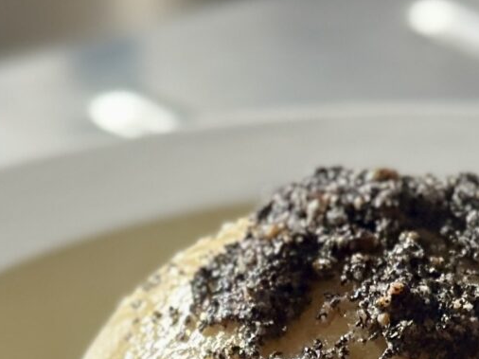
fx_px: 3361
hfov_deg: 8.1
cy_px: 613
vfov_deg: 6.0
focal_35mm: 243
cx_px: 399
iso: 100
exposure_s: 1/50
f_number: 1.78
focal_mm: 6.86
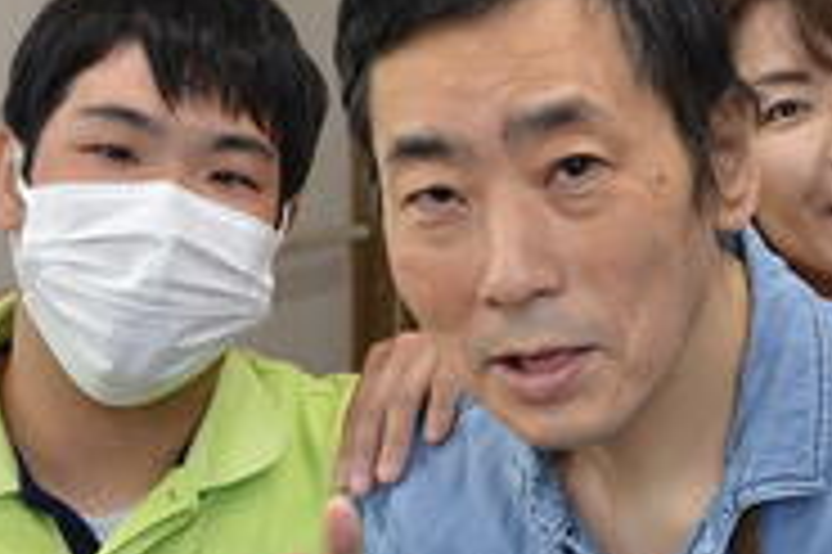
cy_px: 408
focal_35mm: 107
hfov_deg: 18.9
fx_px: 2471
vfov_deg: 12.7
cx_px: 706
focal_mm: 22
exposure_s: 1/25
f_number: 4
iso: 100
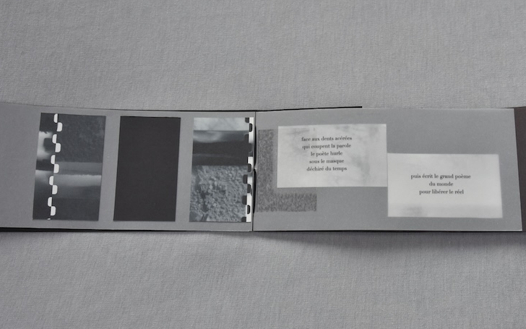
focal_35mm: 43
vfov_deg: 29.8
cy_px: 144
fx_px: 616
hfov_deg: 46.1
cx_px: 293
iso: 320
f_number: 8
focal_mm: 20
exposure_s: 1/60
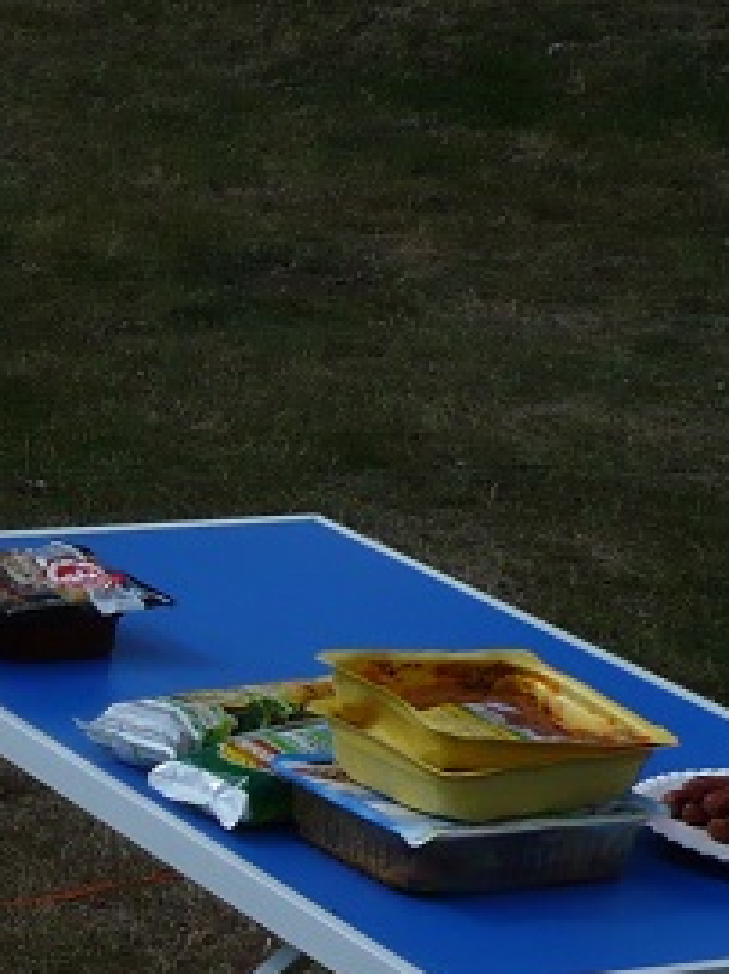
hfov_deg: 10.9
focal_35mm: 128
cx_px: -541
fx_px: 3600
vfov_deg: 15.0
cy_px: 1071
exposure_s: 1/400
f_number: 8
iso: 100
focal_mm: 5.8
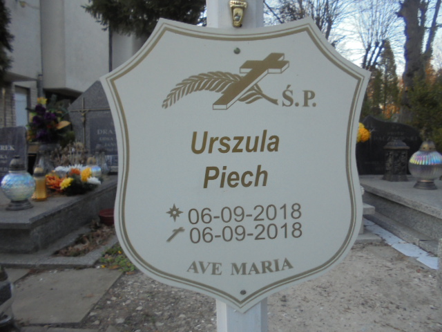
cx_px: 221
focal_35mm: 26
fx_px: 332
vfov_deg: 53.1
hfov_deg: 67.3
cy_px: 166
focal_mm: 4.6
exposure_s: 1/60
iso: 100
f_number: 3.5
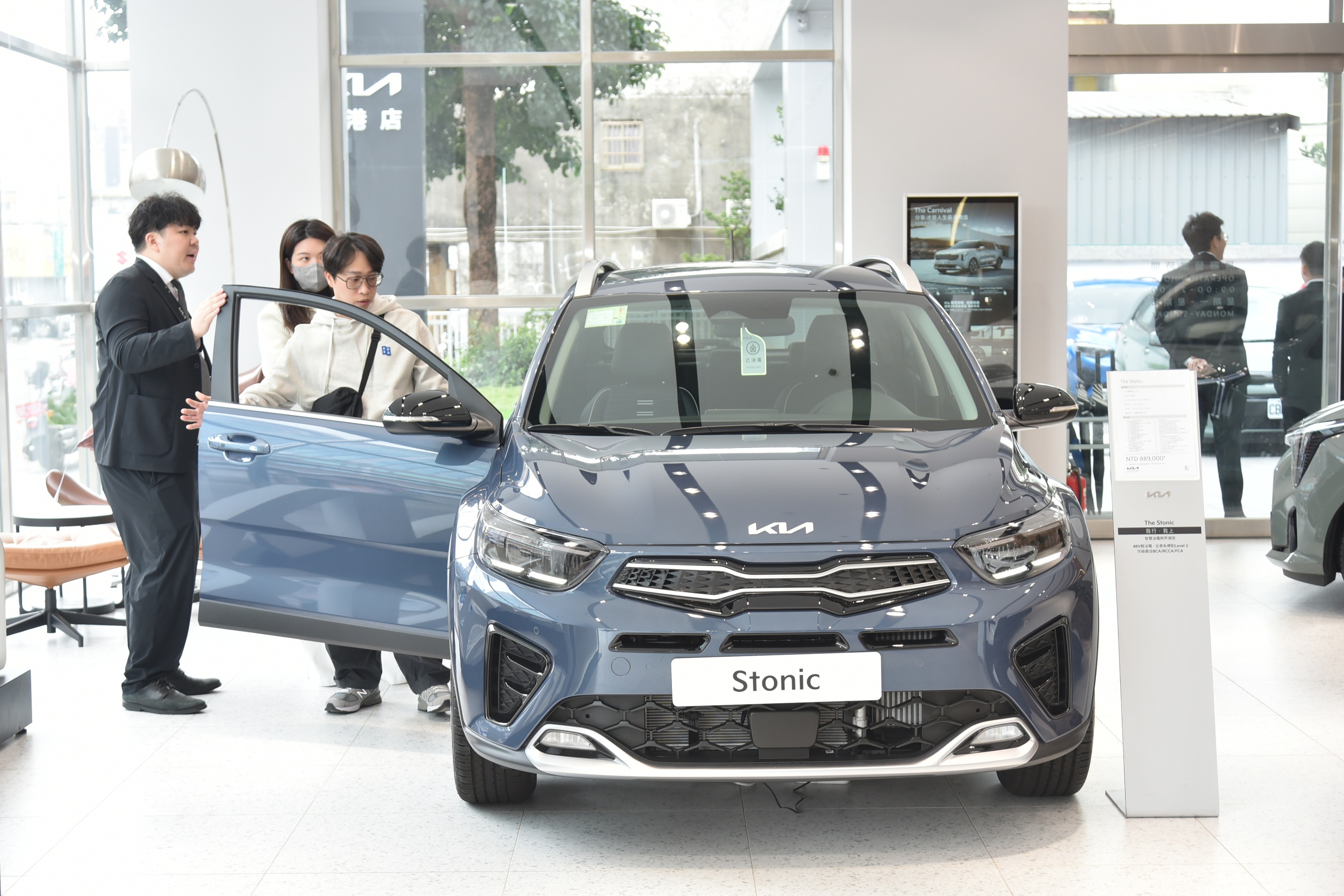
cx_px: 672
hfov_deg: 36.3
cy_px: 448
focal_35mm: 55
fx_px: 2053
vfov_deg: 24.6
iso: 800
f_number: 5
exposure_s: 1/125
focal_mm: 55
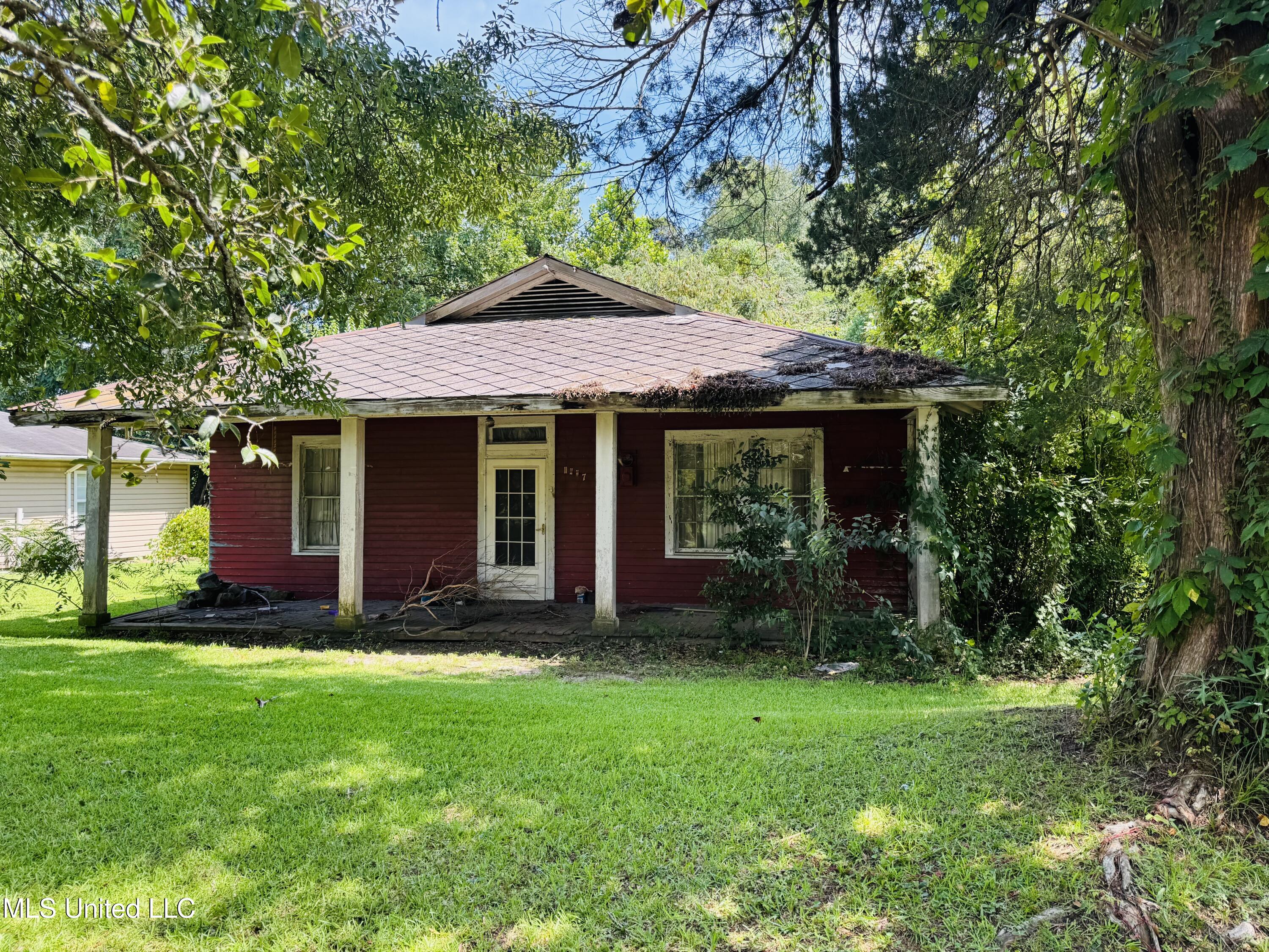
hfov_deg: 71.6
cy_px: 476
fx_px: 880
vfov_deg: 56.8
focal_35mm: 24
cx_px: 634
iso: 80
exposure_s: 1/376
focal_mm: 6.76
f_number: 1.78
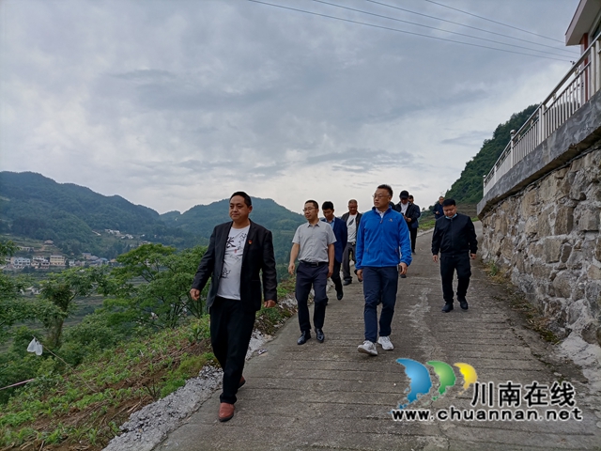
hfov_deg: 67.3
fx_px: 451
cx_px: 300
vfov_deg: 53.1
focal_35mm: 26
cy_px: 226
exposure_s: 1/900
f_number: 1.8
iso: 258
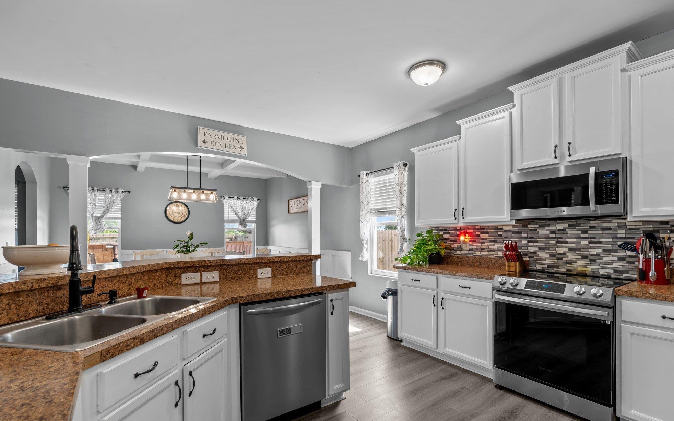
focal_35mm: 17
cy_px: 228
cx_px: 336
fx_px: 312
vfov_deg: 67.9
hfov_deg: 94.4
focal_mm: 16
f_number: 8
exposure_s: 1/2
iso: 320
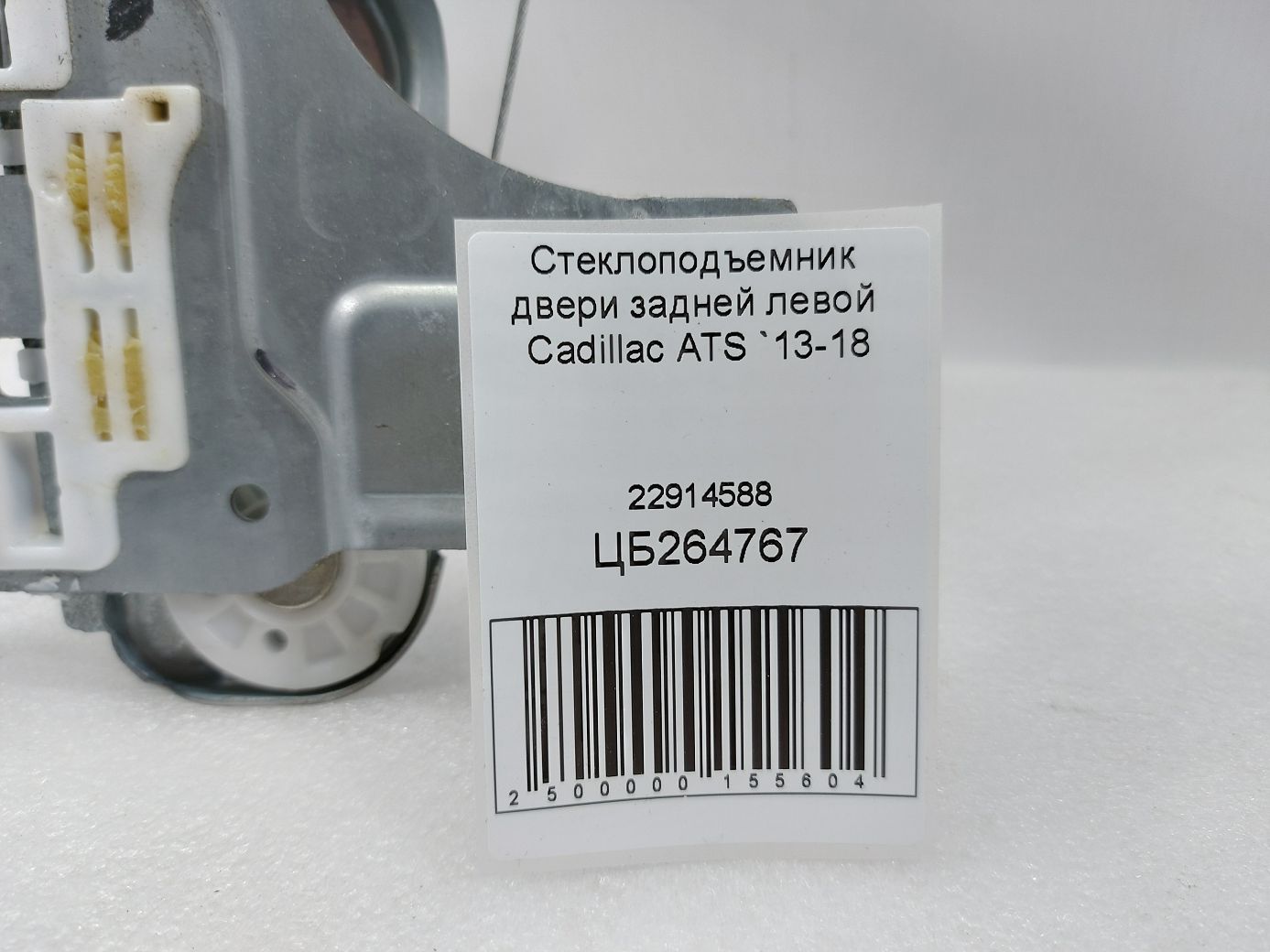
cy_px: 476
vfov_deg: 56.8
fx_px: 880
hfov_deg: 71.6
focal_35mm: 24
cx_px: 635
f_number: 1.8
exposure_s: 1/50
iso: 80
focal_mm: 5.23
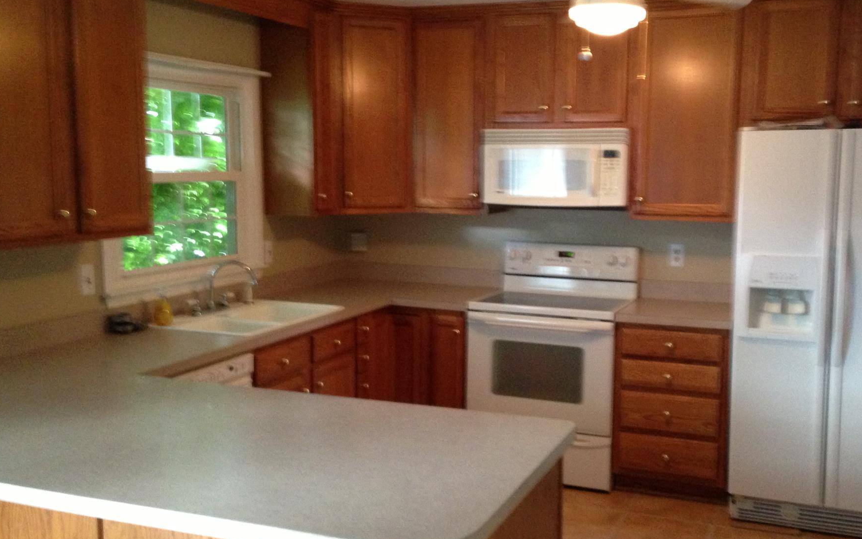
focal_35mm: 41
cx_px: 468
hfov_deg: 48.2
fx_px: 963
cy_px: 285
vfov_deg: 31.2
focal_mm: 4.13
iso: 400
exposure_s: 1/15
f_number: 2.4
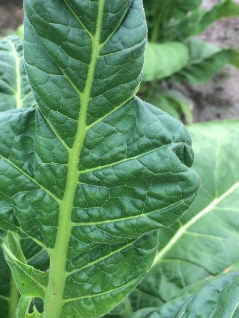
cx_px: 102
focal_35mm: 43
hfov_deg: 33.5
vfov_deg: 43.7
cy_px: 132
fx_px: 396
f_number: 2.2
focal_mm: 4.15
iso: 32
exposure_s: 1/533
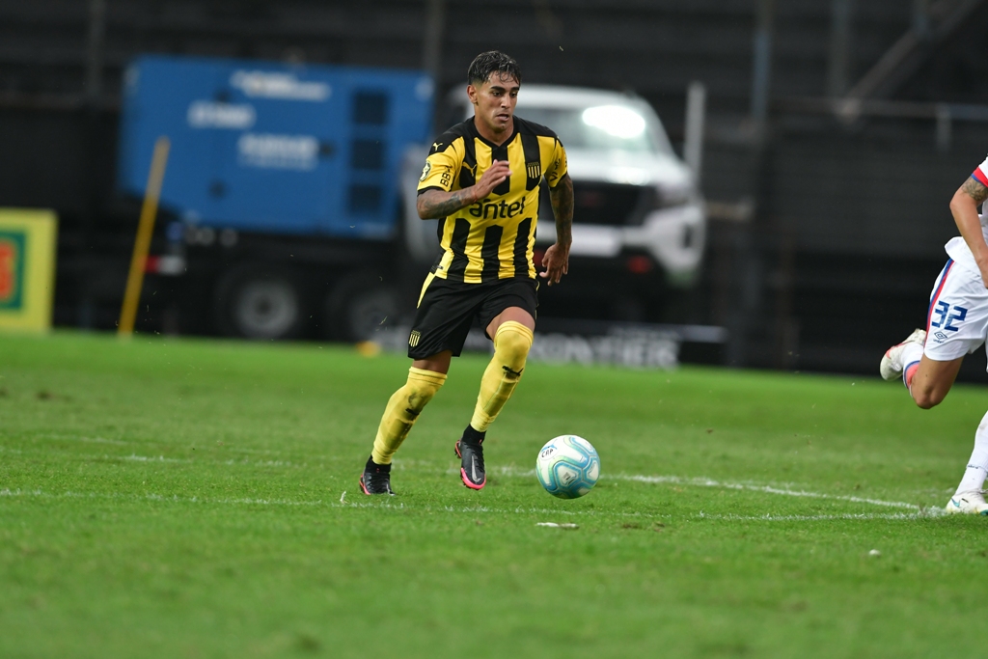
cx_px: 494
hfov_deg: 3.4
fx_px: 16468
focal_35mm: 600
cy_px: 330
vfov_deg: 2.3
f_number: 4.5
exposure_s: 1/800
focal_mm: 400
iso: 1600
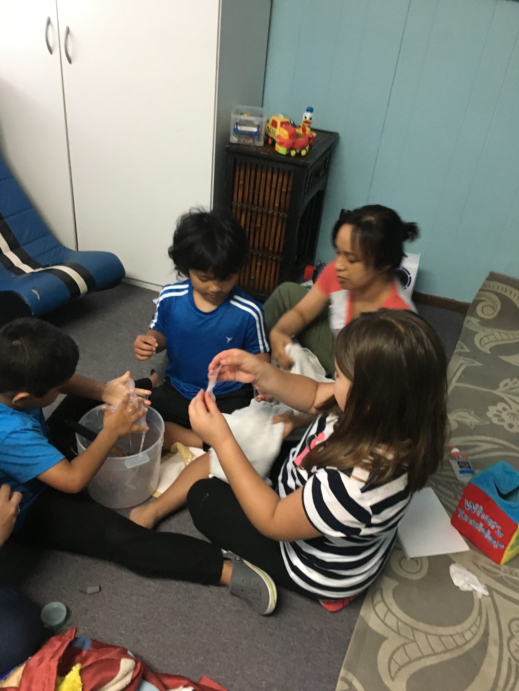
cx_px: 260
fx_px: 580
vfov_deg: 61.7
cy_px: 346
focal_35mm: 29
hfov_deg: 48.2
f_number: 2.2
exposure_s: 1/15
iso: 250
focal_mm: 4.15
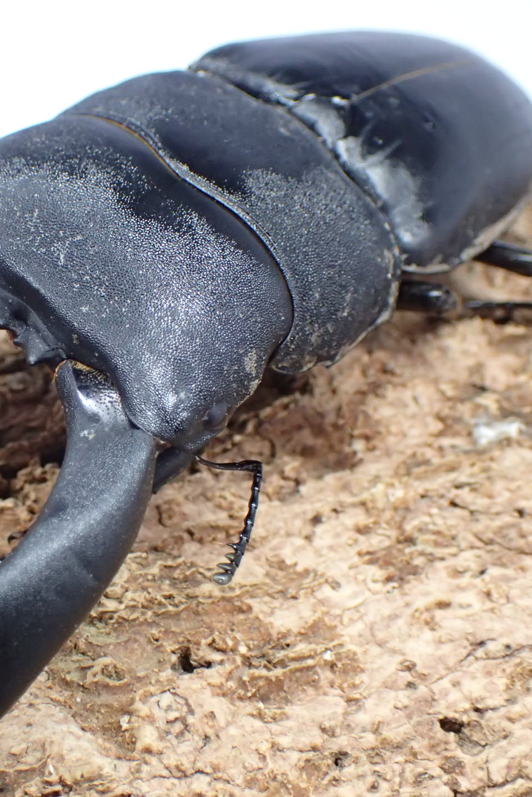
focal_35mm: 60
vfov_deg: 33.4
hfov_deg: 22.2
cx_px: 74
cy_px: 398
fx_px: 1330
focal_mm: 7.86
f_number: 2.9
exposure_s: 1/160
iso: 640
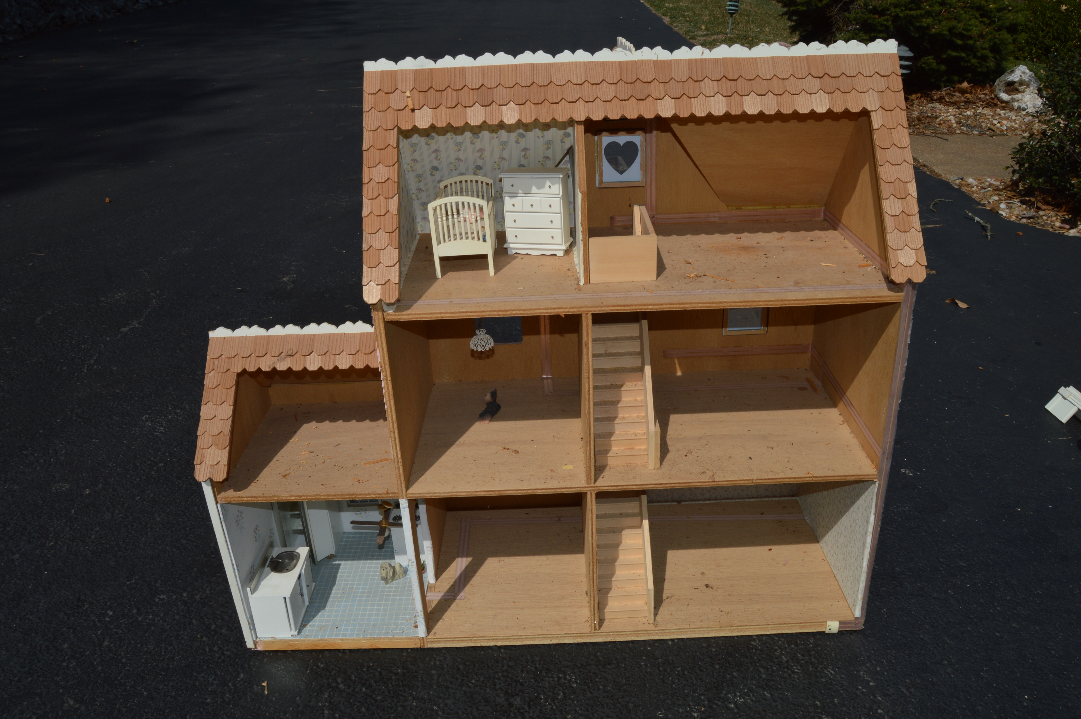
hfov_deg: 67.4
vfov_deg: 47.8
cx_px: 540
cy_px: 360
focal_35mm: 27
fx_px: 810
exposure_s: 1/200
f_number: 14
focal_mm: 18
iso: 100
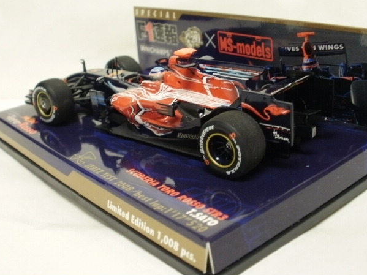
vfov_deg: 30.9
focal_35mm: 47
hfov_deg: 40.4
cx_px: 177
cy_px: 129
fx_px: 498
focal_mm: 7.7
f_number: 4
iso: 125
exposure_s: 1/4
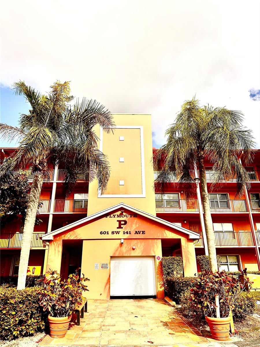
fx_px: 240
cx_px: 130
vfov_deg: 71.6
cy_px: 174
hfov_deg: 56.8
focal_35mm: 24
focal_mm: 6.86
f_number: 1.78
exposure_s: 1/5848
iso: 80
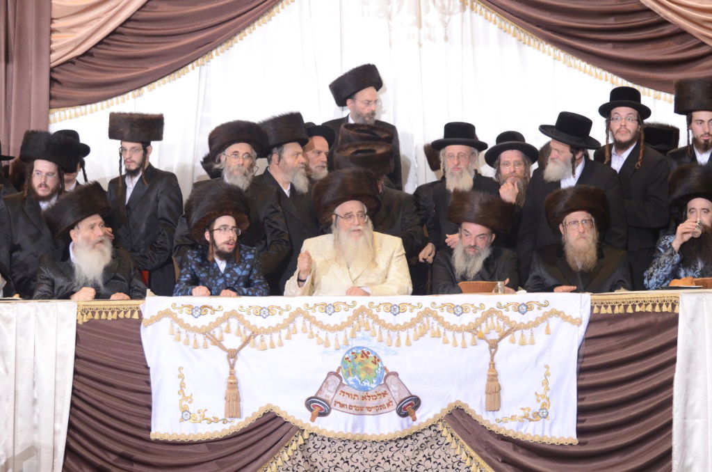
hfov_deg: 19.5
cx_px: 356
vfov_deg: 13.0
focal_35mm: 105
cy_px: 236
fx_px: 2072
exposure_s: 1/160
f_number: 5
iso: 1250
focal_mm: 70
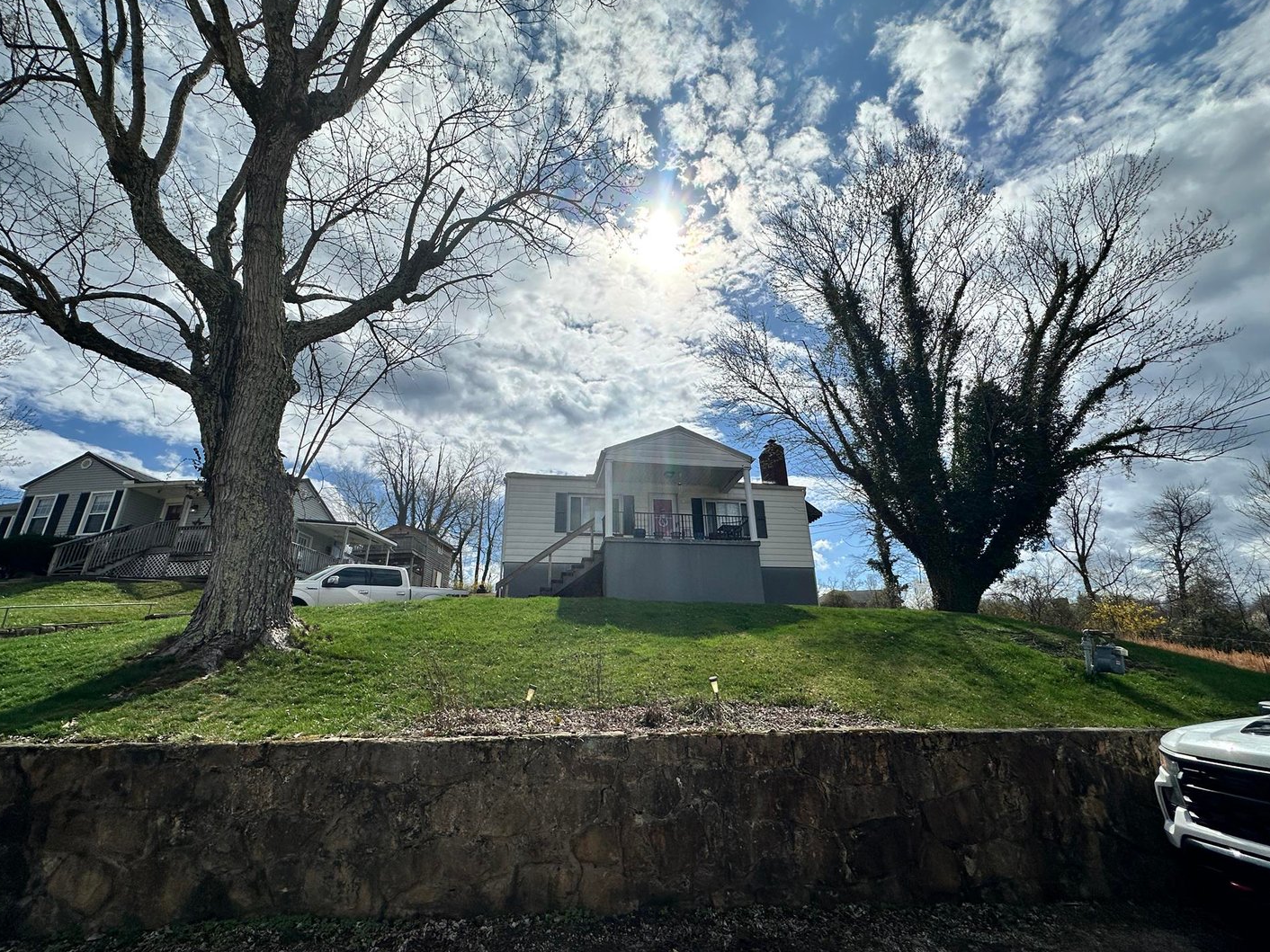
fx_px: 550
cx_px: 626
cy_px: 484
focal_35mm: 15
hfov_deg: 98.2
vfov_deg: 81.7
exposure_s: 1/7813
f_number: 2.2
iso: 40
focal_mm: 2.22
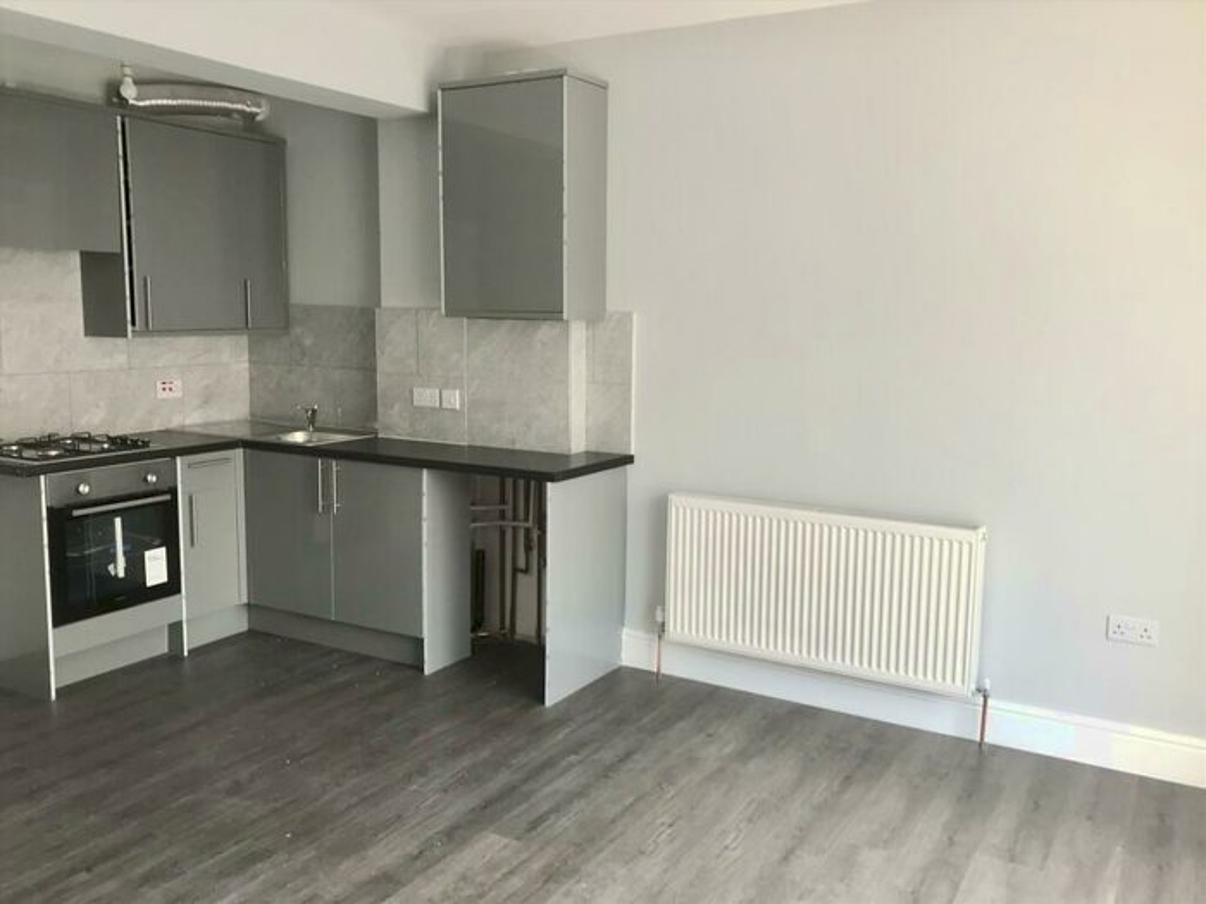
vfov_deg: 49.7
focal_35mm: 28
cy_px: 452
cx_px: 603
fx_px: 976
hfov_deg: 63.4
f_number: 1.8
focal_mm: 3.99
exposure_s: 1/50
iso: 25
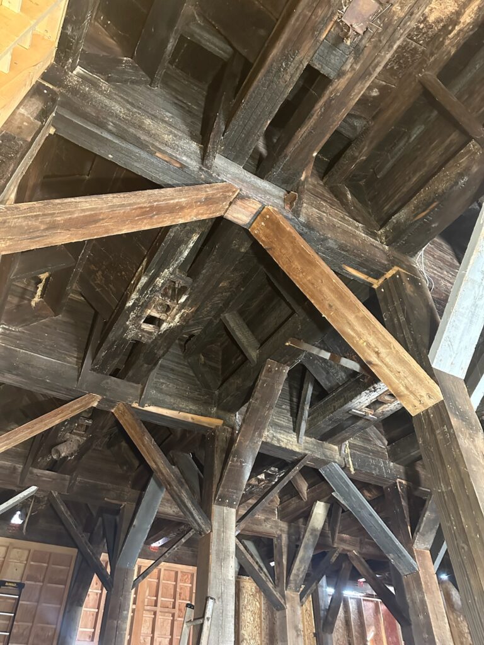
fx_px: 447
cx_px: 242
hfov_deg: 56.8
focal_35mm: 24
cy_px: 322
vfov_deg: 71.6
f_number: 1.78
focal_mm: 6.86
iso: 1000
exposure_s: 1/40
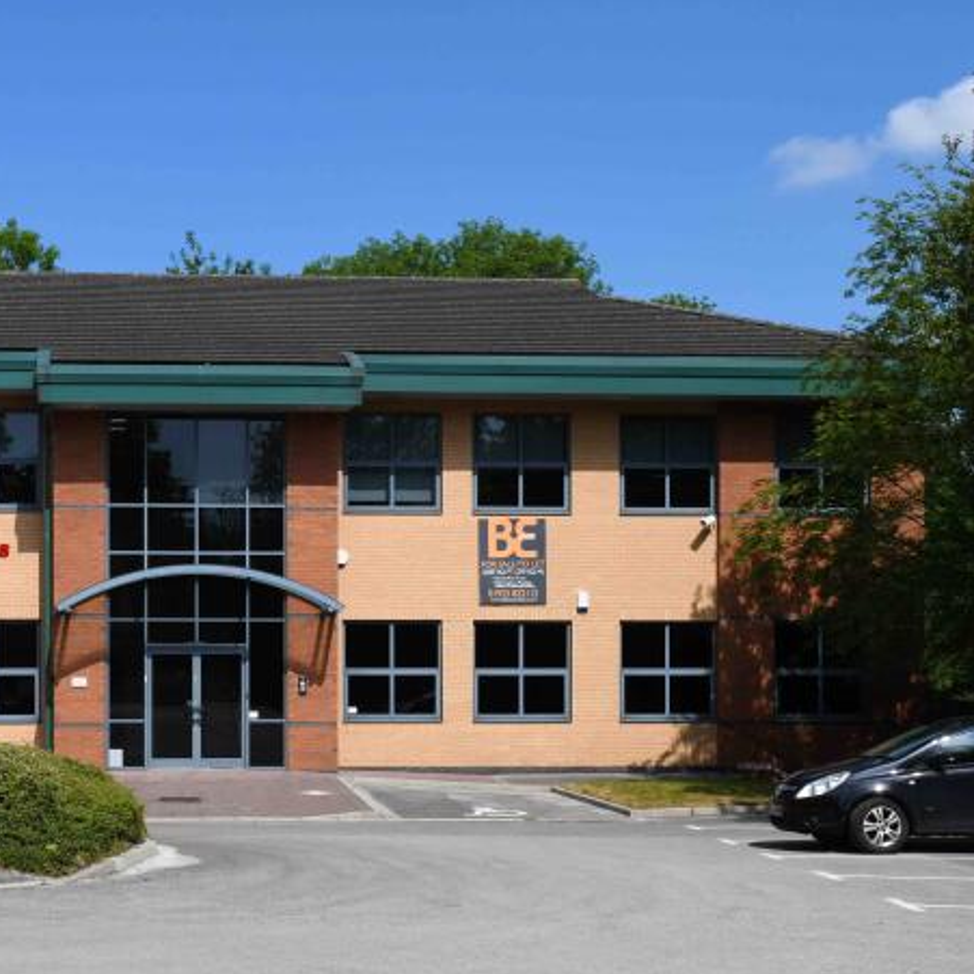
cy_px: 660
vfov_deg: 30.3
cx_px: 181
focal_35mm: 56
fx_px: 1783
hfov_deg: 29.8
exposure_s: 1/640
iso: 500
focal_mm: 29
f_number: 13
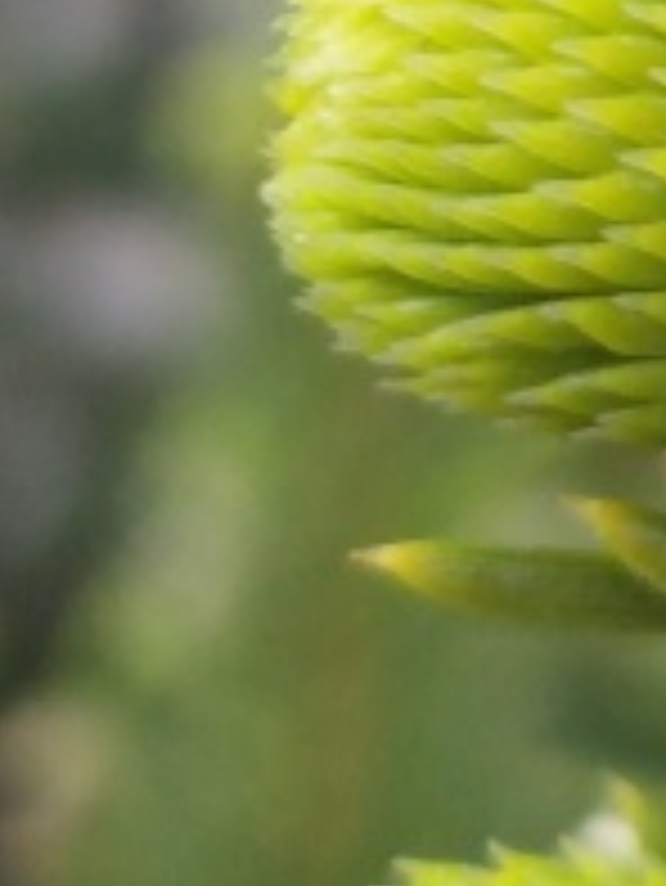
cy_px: -1111
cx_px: 1521
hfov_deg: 8.7
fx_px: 4049
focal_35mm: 158
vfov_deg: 10.9
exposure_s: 1/203
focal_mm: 3.6
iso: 100
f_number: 1.8
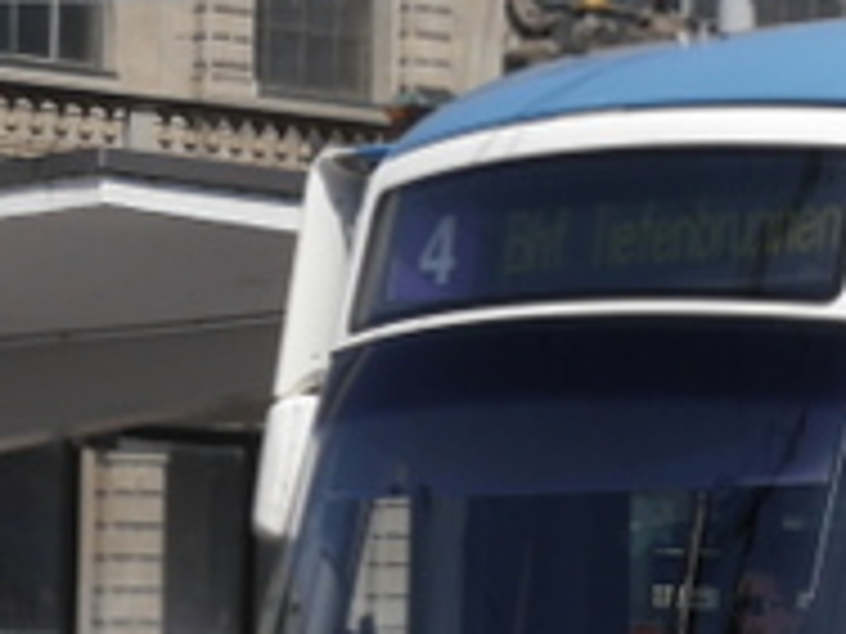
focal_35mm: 170
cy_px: 468
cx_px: 1638
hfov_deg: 10.7
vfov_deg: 8.7
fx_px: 4155
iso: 160
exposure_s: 1/400
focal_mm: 16
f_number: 9
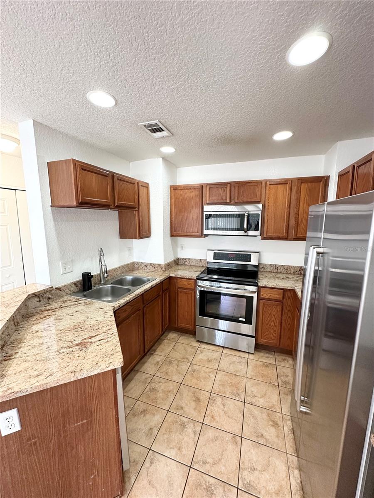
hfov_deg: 85.7
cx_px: 187
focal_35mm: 14
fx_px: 202
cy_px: 249
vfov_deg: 102.1
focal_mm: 2.22
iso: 250
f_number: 2.2
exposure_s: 1/120
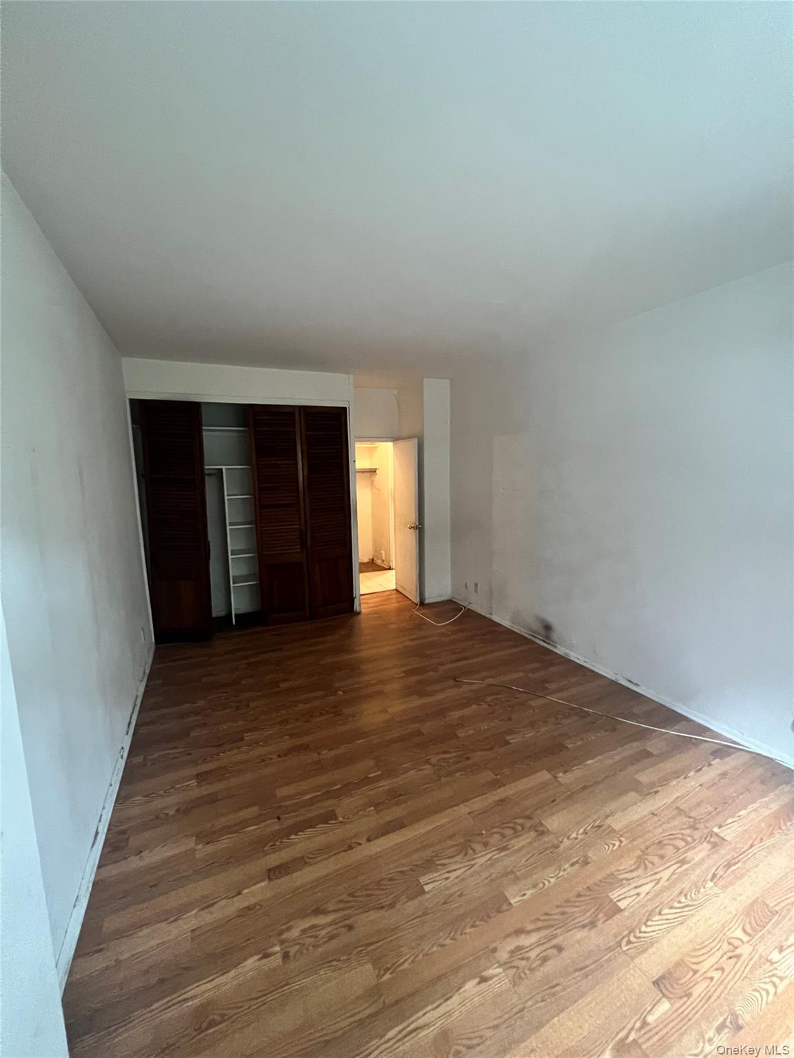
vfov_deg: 106.2
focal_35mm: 13
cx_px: 397
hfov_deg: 89.9
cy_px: 529
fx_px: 398
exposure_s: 1/40
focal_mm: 1.57
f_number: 1.8
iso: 640
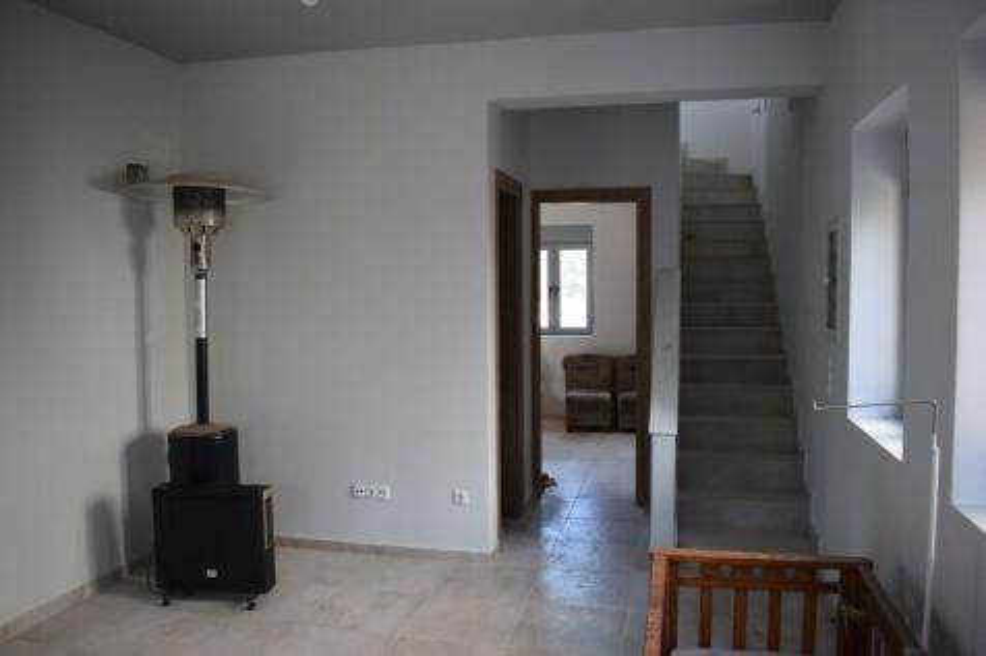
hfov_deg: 61.9
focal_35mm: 30
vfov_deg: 43.6
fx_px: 821
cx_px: 493
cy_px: 328
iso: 400
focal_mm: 20
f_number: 4.5
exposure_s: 1/80
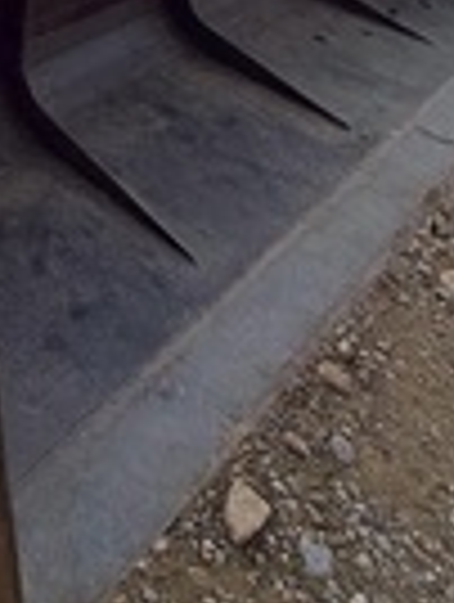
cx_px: -43
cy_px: -212
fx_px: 750
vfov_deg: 31.6
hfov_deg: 30.3
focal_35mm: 43
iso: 20
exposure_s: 1/2092
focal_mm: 2.22
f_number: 2.2
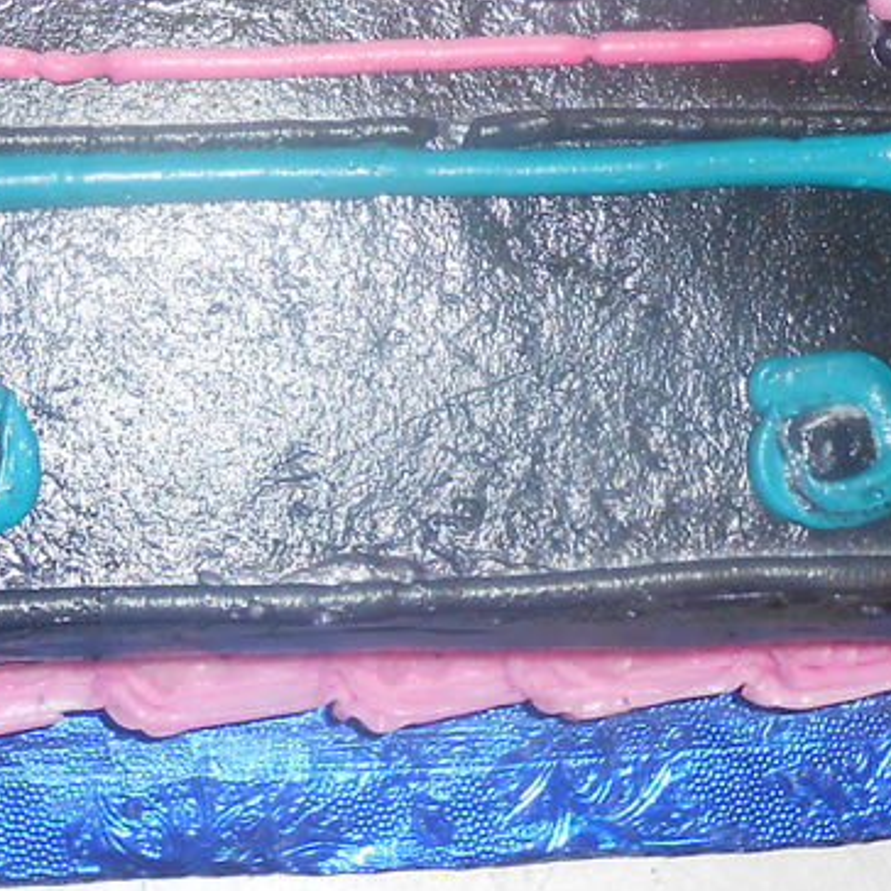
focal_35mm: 91
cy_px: -108
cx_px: 201
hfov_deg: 18.9
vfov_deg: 18.3
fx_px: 2650
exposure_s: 1/25
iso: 80
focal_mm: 4.6
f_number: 3.5
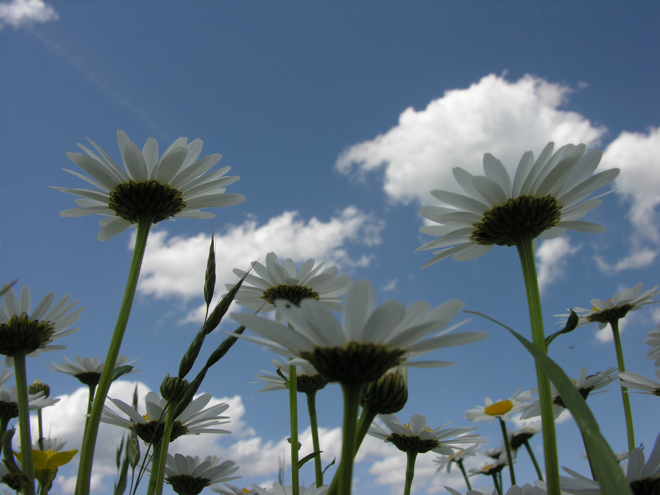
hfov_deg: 52.6
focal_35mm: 35
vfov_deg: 40.7
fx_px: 667
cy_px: 248
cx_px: 330
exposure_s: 1/267
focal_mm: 8.9
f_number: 7.1
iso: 50
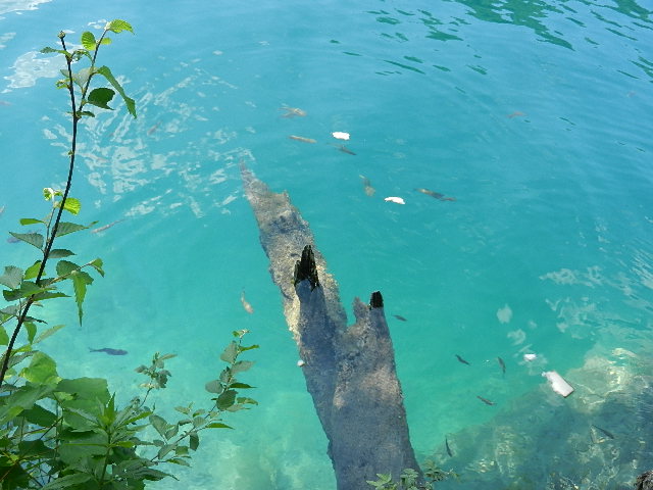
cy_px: 245
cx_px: 326
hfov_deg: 55.4
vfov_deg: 42.9
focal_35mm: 33
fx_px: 623
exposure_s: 1/250
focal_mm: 5.9
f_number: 3.8
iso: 160
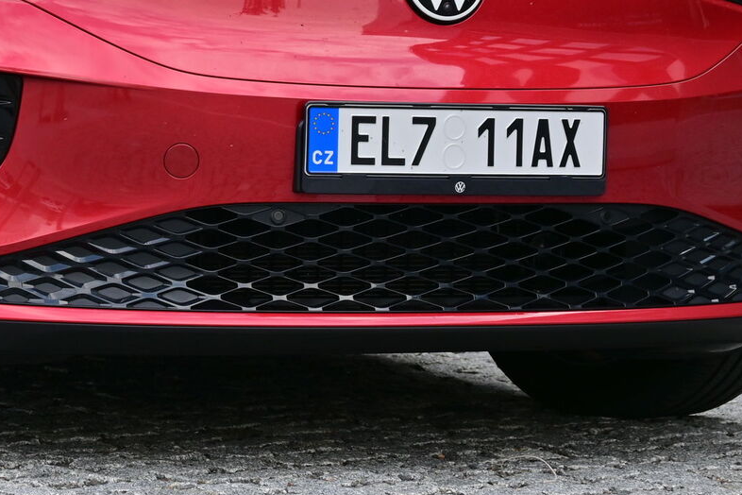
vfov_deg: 7.9
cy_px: 53
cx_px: 127
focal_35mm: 172
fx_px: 3549
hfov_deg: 11.9
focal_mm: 47
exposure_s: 1/125
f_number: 6
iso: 100
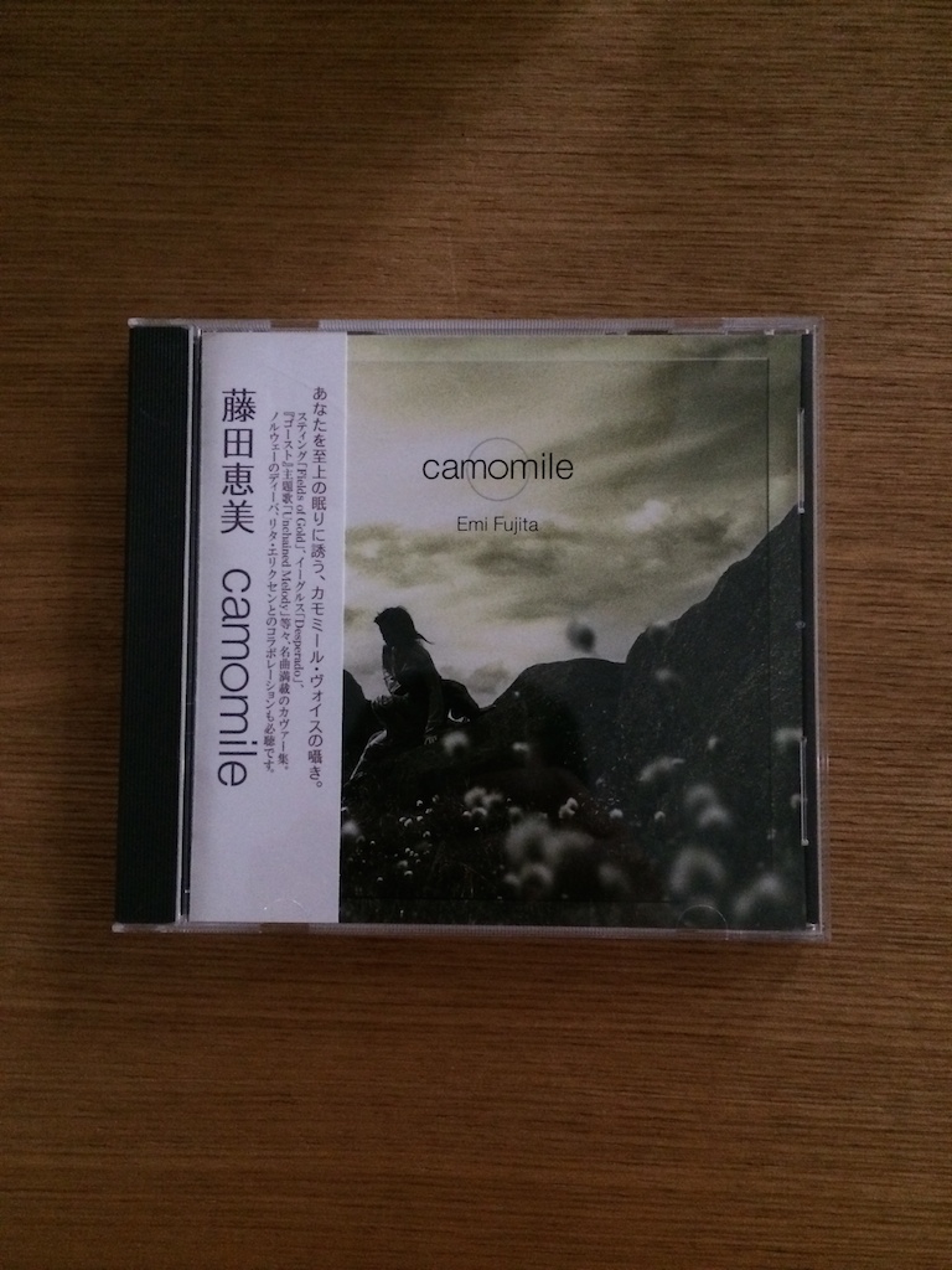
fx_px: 1100
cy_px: 635
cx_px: 476
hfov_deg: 46.8
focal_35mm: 30
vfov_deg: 60.0
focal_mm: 4.12
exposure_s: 1/15
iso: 400
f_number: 2.2
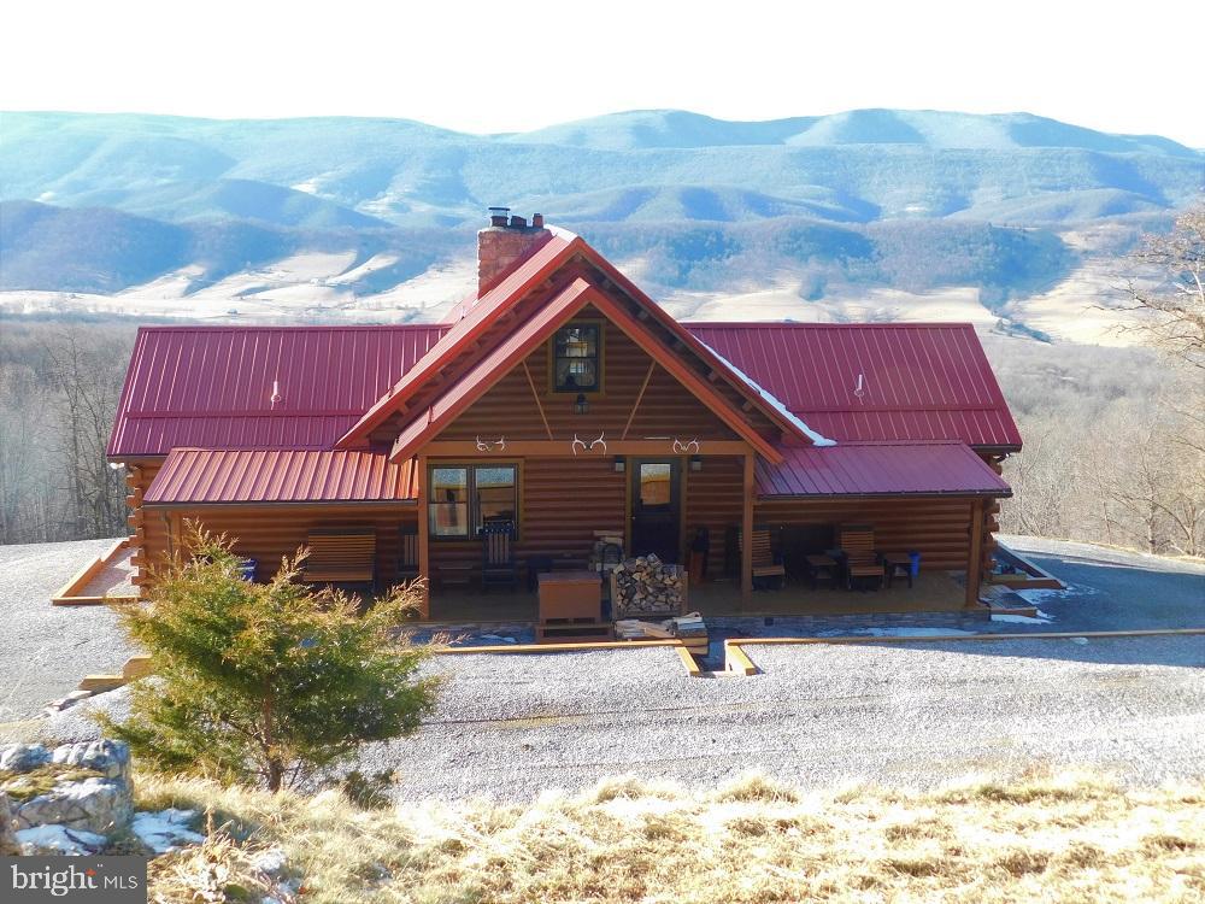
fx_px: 1392
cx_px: 602
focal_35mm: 40
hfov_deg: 46.8
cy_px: 452
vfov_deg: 36.0
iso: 125
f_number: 3.6
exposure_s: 1/160
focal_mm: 7.1
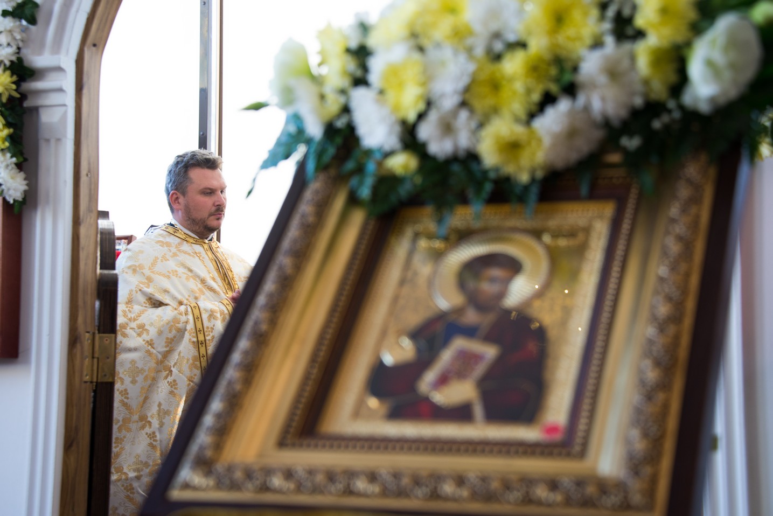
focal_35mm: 62
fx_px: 1332
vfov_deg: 21.9
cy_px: 258
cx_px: 386
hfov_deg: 32.4
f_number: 4.8
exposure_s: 1/40
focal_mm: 62
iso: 640
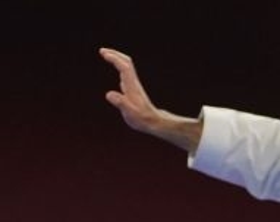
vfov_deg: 1.7
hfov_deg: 2.1
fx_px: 7625
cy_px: 428
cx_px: -324
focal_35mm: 922
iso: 640
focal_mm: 104
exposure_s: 1/500
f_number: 2.8
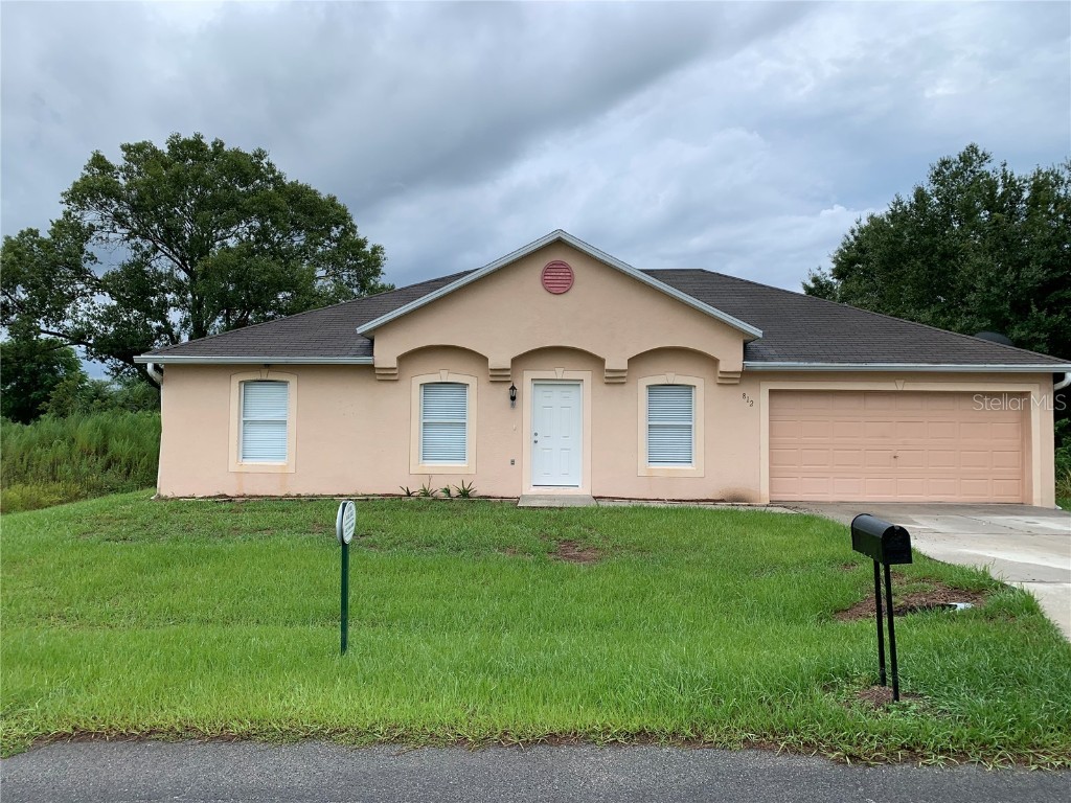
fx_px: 804
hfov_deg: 67.3
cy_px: 402
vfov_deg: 53.1
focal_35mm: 26
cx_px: 536
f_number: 1.8
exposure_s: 1/1368
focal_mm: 4.25
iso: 25
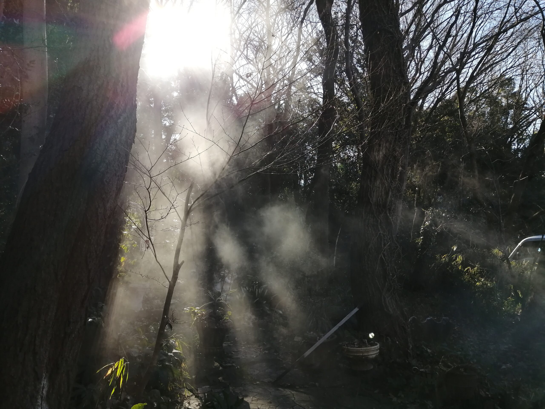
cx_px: 272
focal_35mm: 27
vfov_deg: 51.4
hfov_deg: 65.3
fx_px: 425
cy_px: 204
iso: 125
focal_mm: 3.62
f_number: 1.8
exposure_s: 1/900
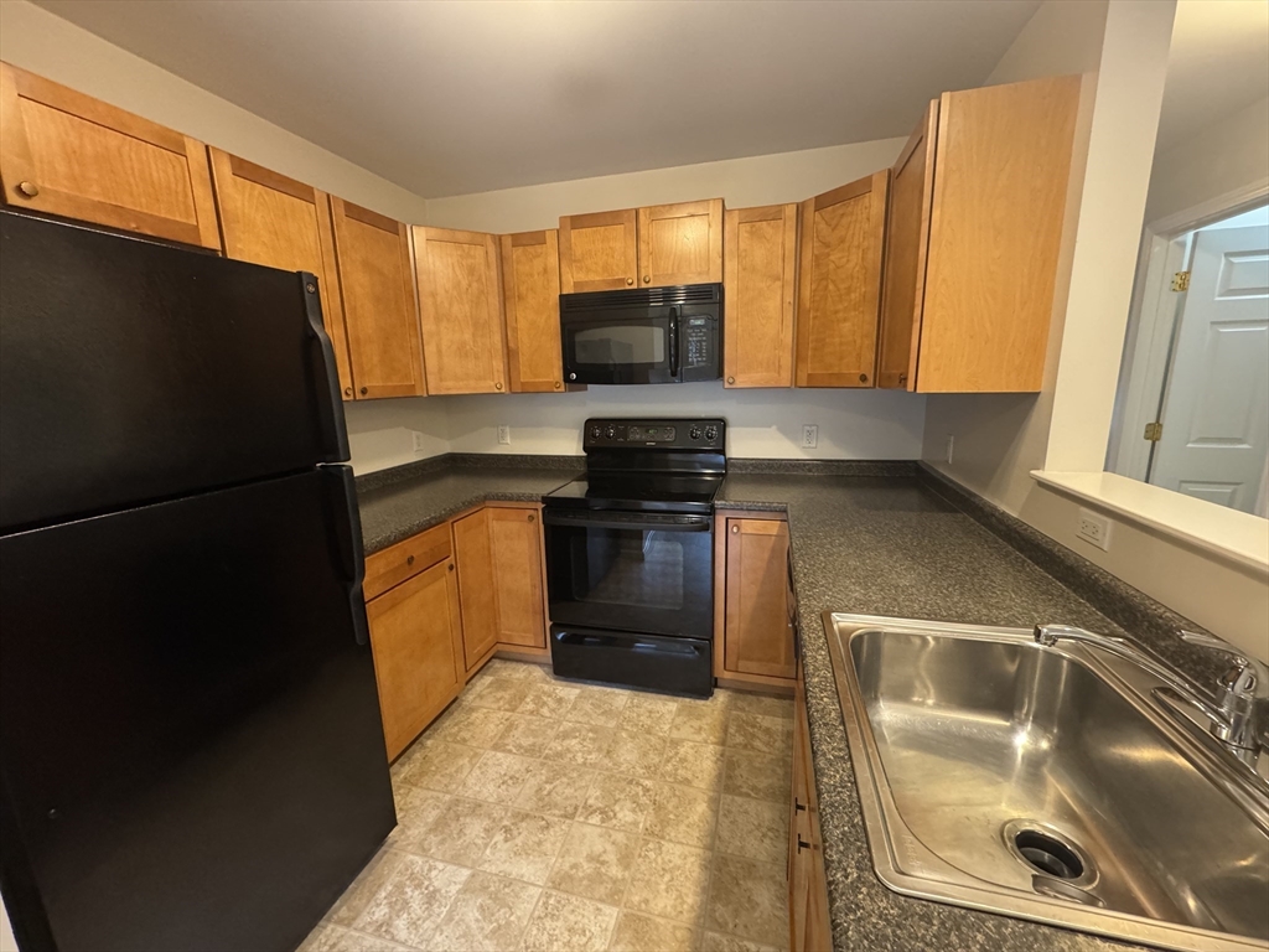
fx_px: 513
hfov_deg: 102.1
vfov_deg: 85.7
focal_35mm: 14
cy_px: 476
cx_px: 634
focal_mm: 2.22
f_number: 2.2
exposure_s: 1/60
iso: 800
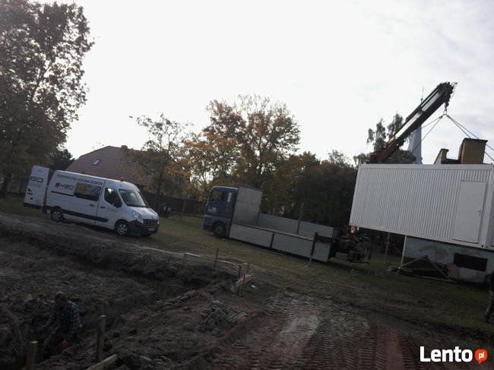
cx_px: 247
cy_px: 185
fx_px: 414
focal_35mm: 29
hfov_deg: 61.7
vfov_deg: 48.2
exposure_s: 1/1074
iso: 50
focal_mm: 2.35
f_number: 2.4
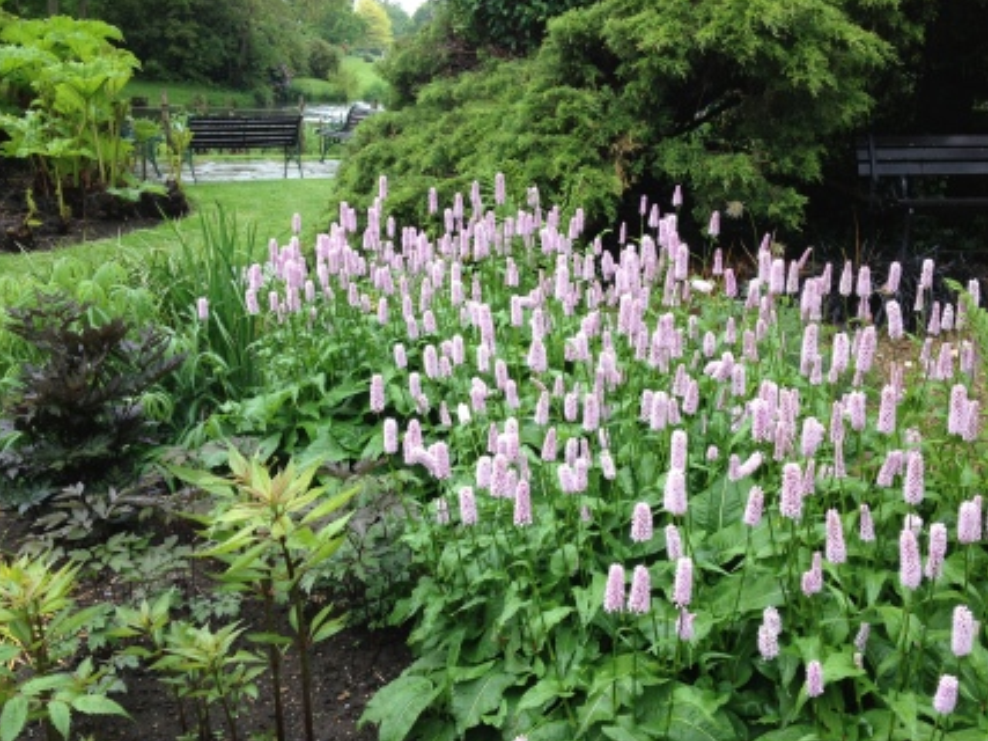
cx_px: 500
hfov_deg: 45.8
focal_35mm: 41
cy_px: 423
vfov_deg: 35.1
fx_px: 1170
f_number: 2.4
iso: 50
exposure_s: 1/134
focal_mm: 4.28
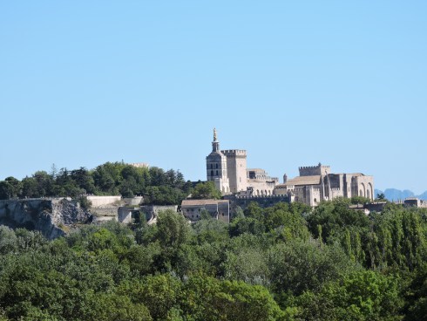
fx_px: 2468
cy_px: 160
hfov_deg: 9.9
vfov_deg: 7.4
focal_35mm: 200
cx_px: 214
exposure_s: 1/500
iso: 100
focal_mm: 35.8
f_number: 5.3
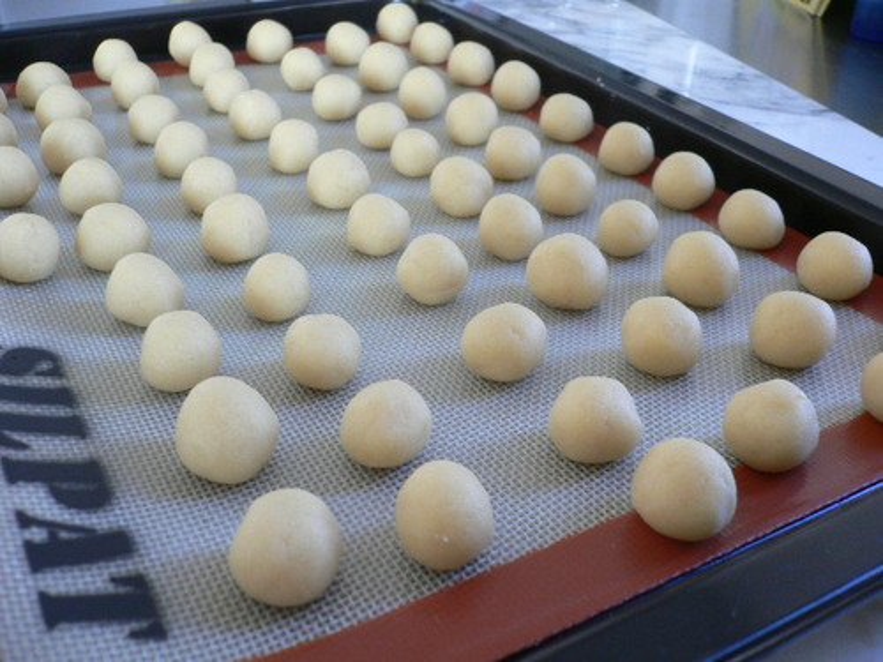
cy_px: 331
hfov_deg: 52.6
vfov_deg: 40.7
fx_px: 893
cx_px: 442
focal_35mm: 35
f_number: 2.8
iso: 100
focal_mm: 5.8
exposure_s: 1/10
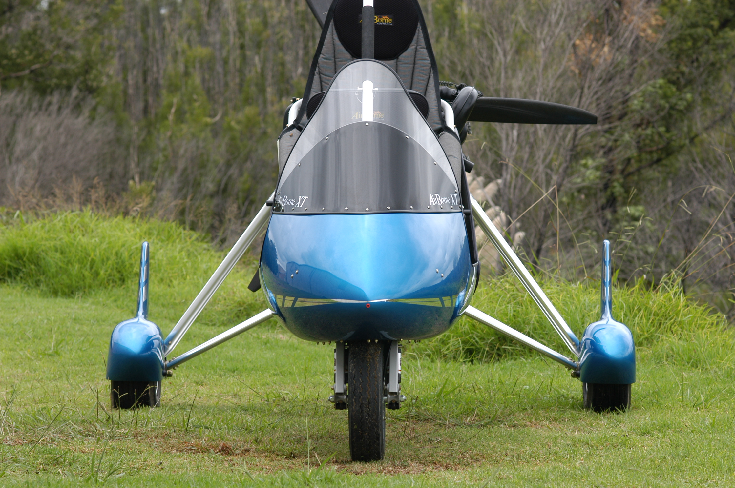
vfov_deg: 10.7
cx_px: 368
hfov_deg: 16.1
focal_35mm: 128
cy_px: 244
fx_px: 2600
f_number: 6.3
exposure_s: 1/160
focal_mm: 85
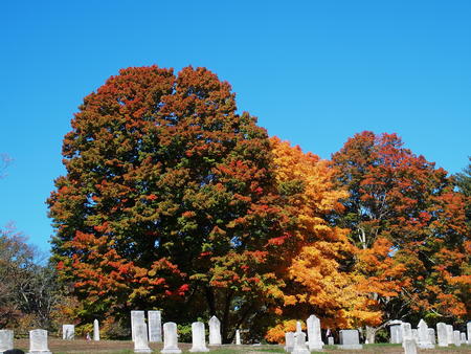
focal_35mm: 70
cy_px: 177
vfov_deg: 21.0
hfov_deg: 27.8
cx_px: 236
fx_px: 953
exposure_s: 1/800
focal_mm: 14.5
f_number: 3.5
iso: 100
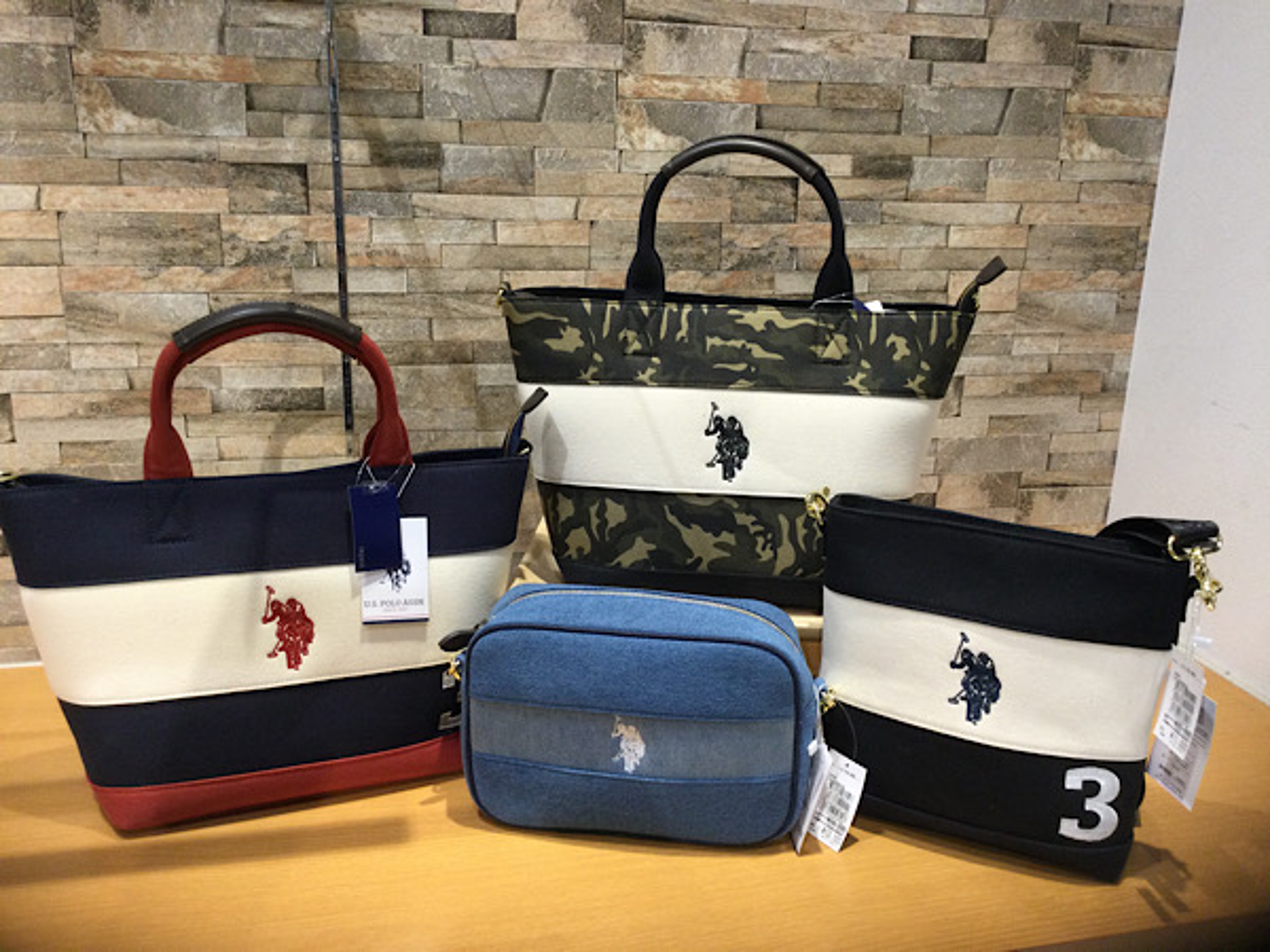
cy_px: 476
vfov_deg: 45.4
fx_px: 1137
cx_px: 635
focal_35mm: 31
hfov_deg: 58.4
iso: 40
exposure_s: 1/33
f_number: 2.4
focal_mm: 3.3
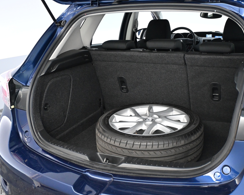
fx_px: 296
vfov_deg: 36.5
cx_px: 142
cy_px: 98
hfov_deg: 44.6
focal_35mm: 41
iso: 3600
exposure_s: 1/60
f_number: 4.2
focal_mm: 24
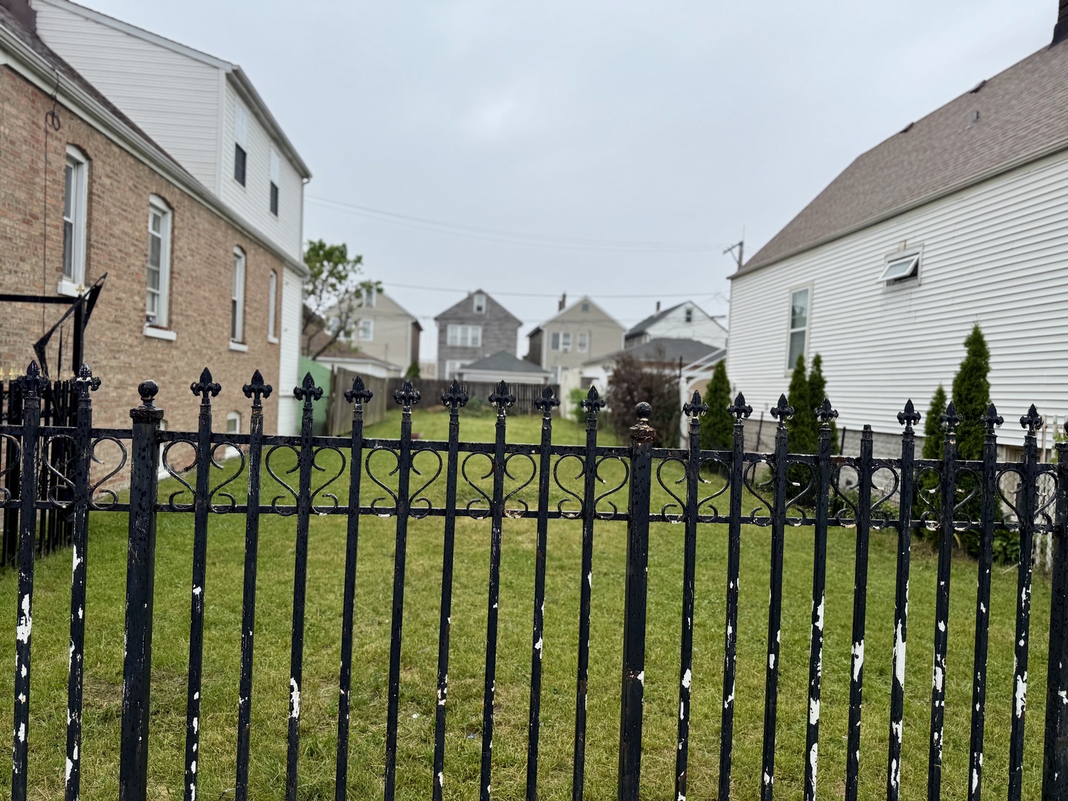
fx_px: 740
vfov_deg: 56.8
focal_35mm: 24
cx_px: 534
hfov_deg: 71.6
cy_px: 400
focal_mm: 6.76
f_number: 1.78
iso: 80
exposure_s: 1/2110
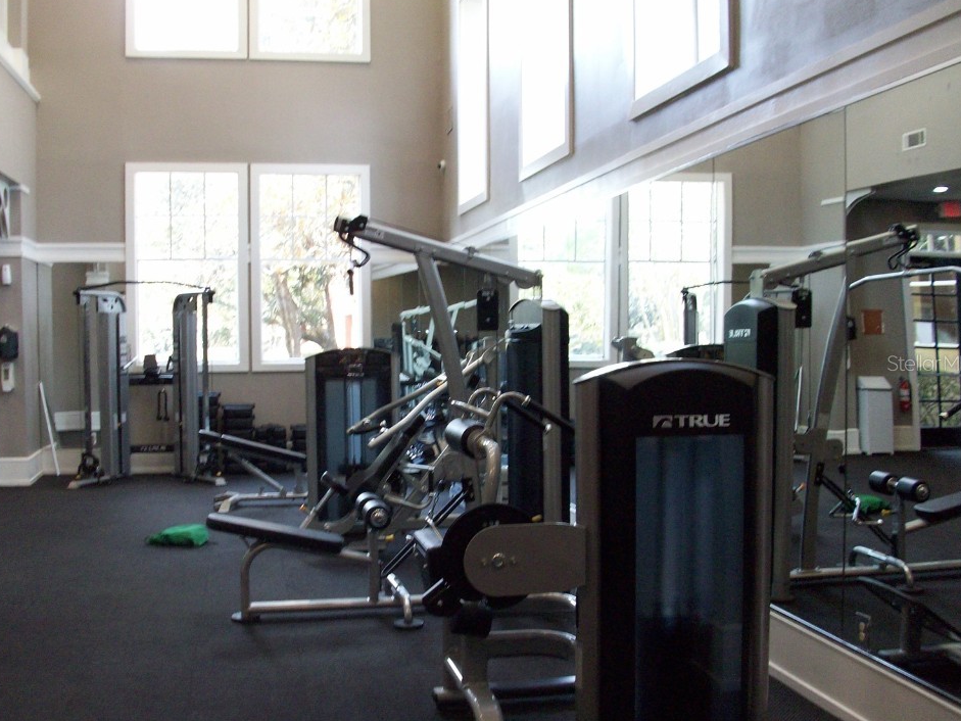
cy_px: 363
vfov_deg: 38.7
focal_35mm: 37
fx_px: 1027
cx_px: 461
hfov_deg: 50.1
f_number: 2.8
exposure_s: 1/60
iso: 160
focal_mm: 5.7
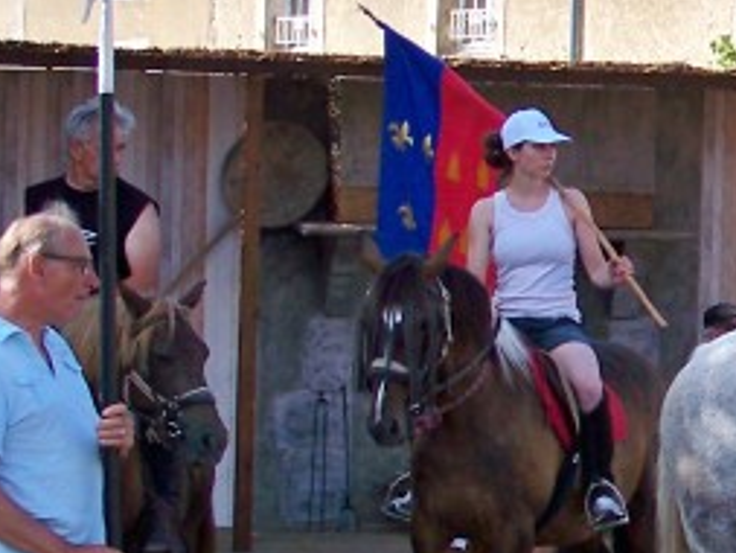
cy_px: 439
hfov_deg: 11.6
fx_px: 3531
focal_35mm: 166
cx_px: 931
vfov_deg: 8.9
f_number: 2.8
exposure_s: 1/500
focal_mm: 7.6
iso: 100
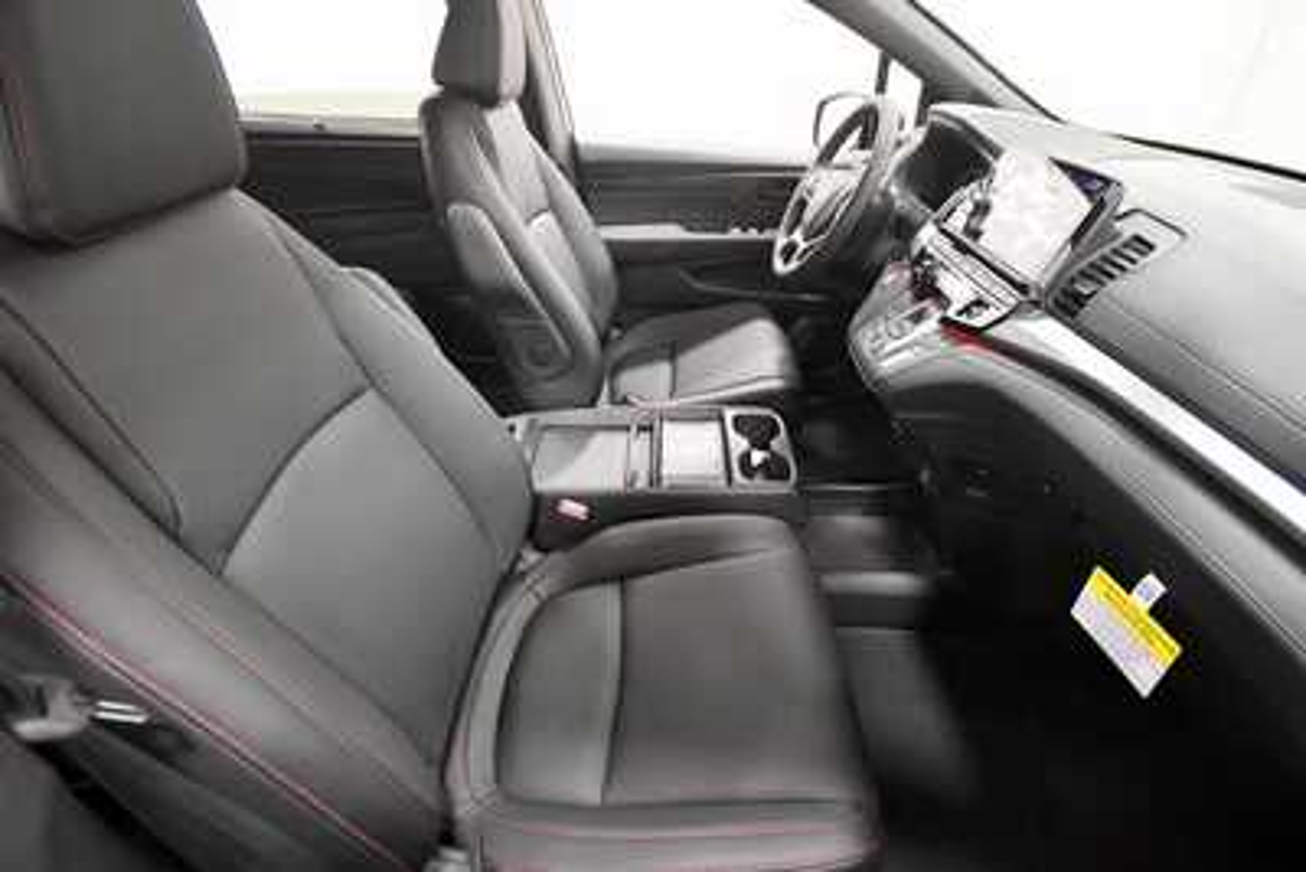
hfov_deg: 90.0
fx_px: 653
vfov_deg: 67.4
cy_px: 436
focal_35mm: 18
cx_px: 653
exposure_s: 1/100
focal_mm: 12
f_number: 4.5
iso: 3200
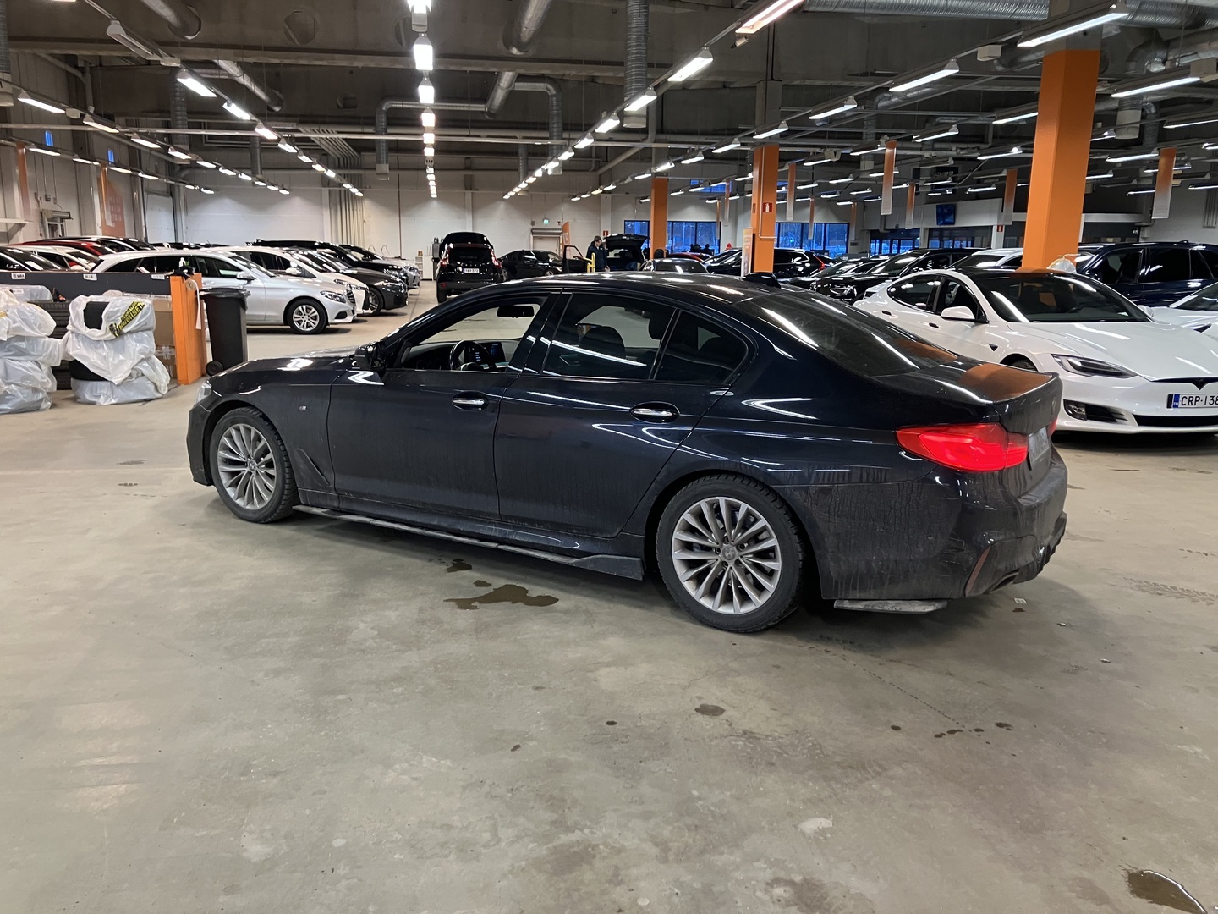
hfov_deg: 63.4
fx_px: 985
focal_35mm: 28
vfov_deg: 49.7
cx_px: 609
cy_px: 457
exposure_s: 1/50
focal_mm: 3.99
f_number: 1.8
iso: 200
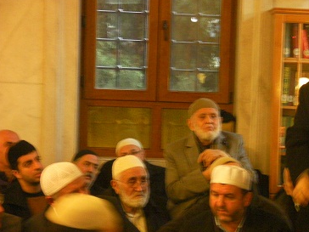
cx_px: 211
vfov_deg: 12.5
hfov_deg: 16.6
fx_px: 1053
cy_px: 150
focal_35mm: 118
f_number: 3.7
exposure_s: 1/8.4
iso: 400
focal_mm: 15.4
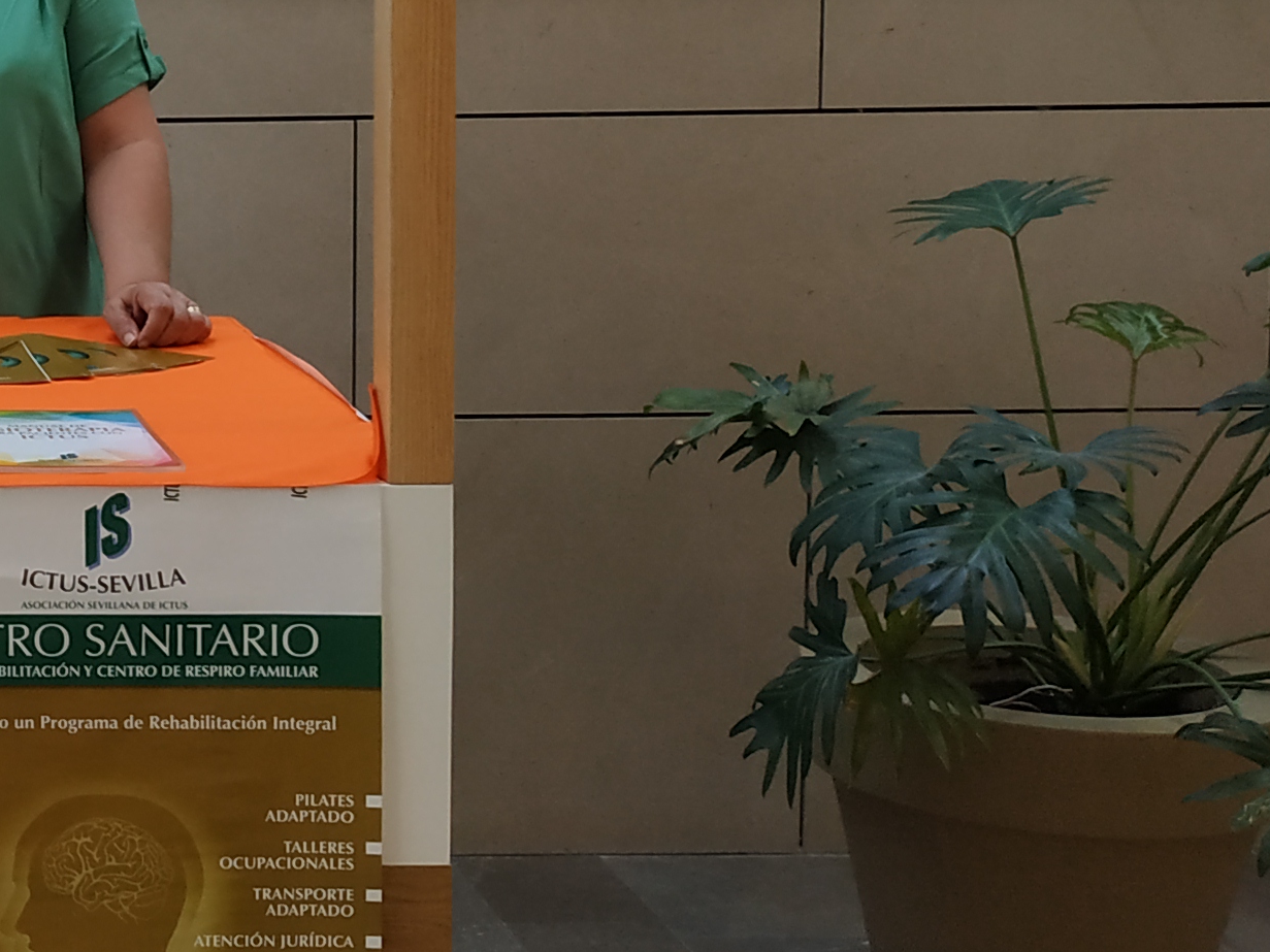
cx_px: -563
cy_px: 91
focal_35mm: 78
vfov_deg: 18.6
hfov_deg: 21.5
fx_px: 2861
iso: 320
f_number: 1.9
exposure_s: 1/100
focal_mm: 3.94
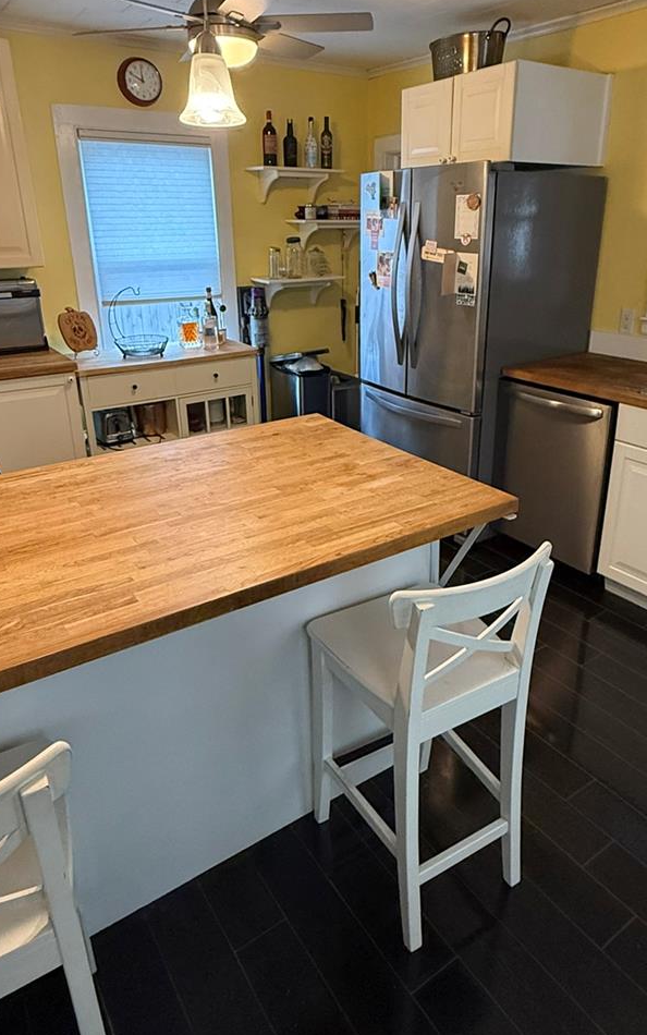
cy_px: 465
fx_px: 677
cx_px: 351
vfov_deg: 74.6
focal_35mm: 24
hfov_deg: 51.0
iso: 640
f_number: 2.2
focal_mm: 2.22
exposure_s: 1/120
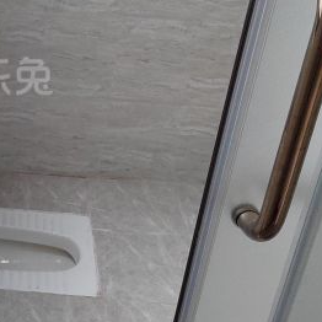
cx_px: -45
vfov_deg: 27.2
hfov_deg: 25.4
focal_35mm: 62
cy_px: 64
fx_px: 652
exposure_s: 1/100
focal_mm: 5.52
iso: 1788
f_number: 1.9
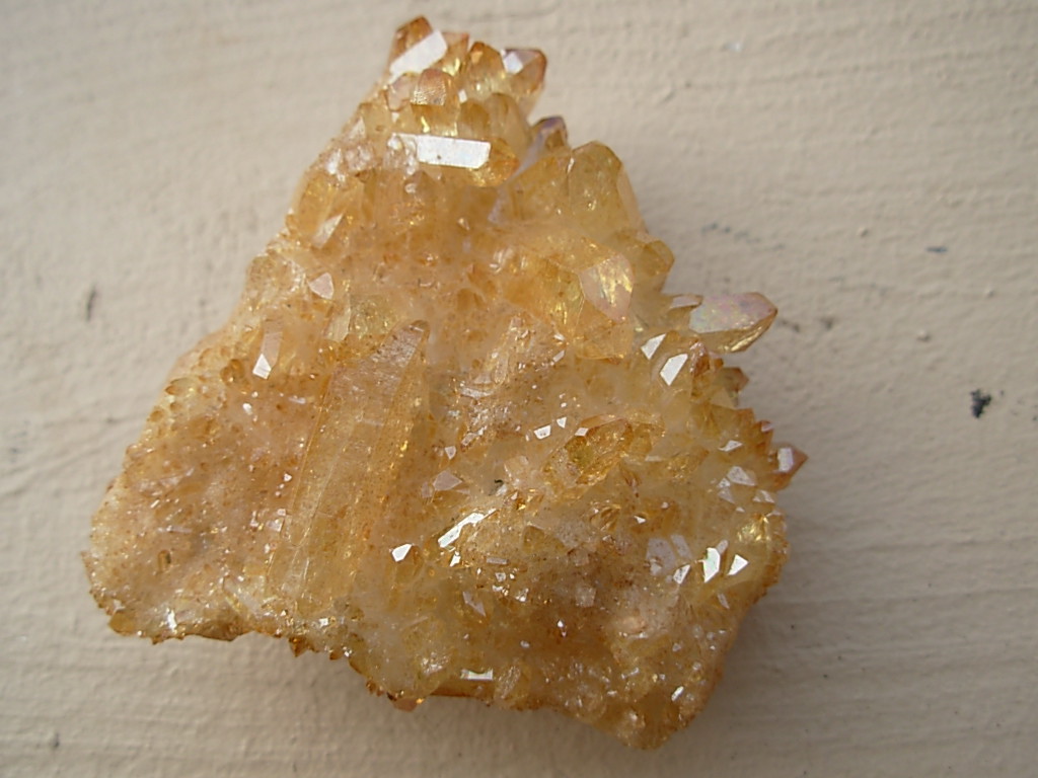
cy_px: 389
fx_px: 1139
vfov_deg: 37.7
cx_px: 519
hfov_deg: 49.0
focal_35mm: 38
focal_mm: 6.3
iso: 50
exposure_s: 1/592
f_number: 2.9
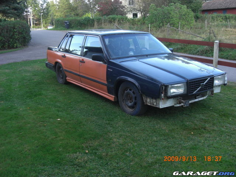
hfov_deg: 49.0
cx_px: 118
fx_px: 259
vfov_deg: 37.7
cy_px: 88
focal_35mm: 38
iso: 80
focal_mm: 7.9
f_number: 2.8
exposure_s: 1/80
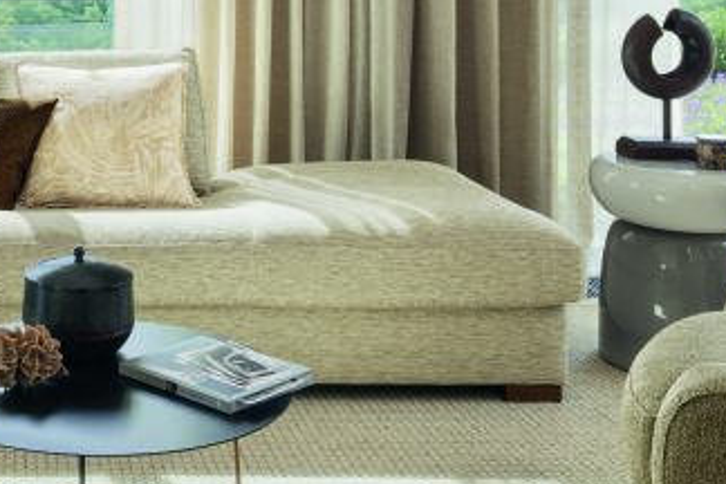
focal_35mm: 63
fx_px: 1270
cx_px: 20
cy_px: -7
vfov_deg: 20.8
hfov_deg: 30.0
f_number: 10
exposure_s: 1/125
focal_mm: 17
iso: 100
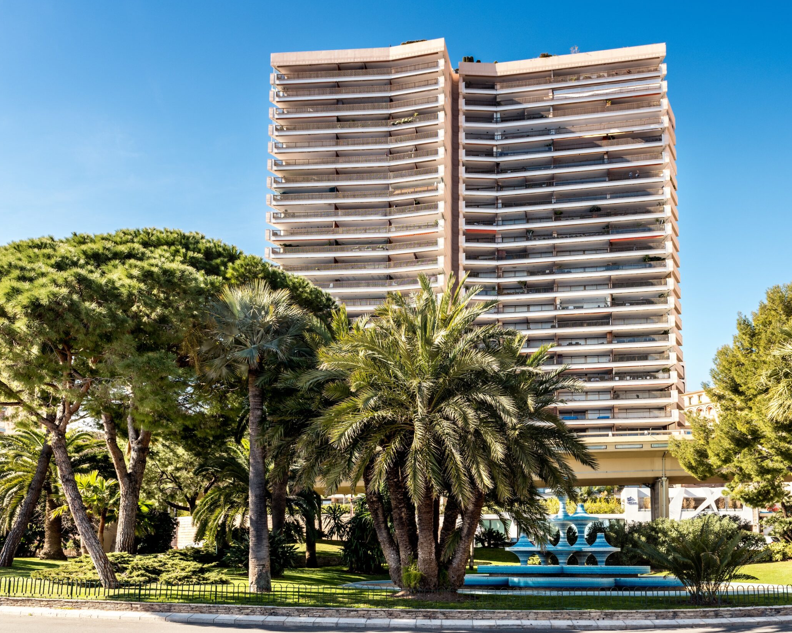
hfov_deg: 61.6
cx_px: 483
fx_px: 656
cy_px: 306
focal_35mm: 28
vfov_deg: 51.5
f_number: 8
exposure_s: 1/250
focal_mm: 24
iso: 200
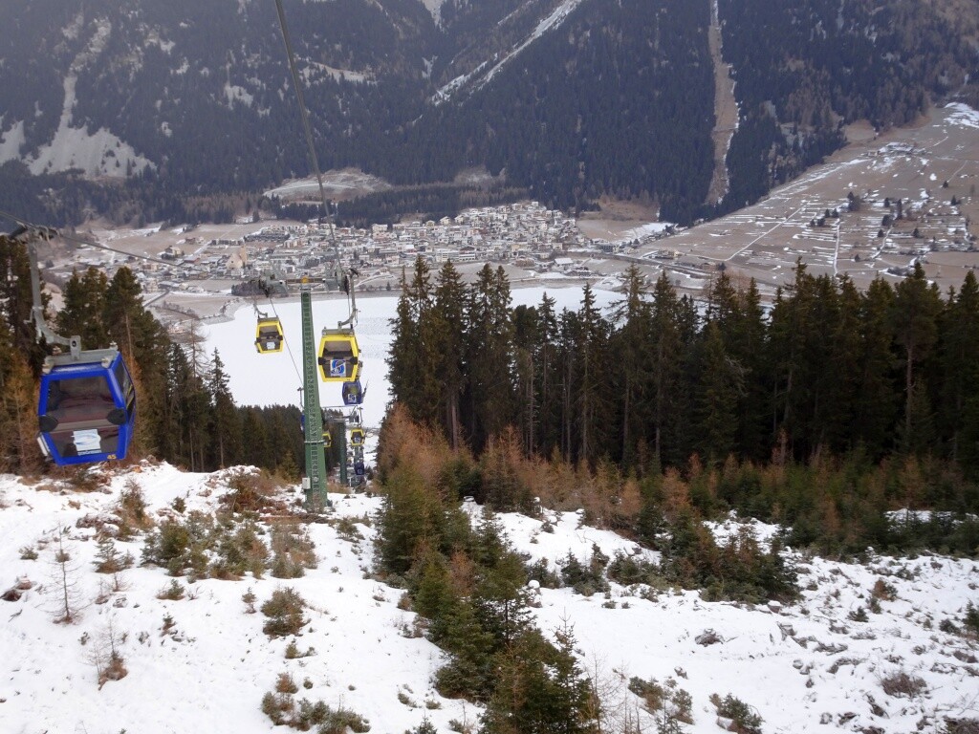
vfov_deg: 33.6
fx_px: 1216
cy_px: 367
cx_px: 490
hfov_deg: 43.9
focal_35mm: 43
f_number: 4
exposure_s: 1/50
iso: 80
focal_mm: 7.3
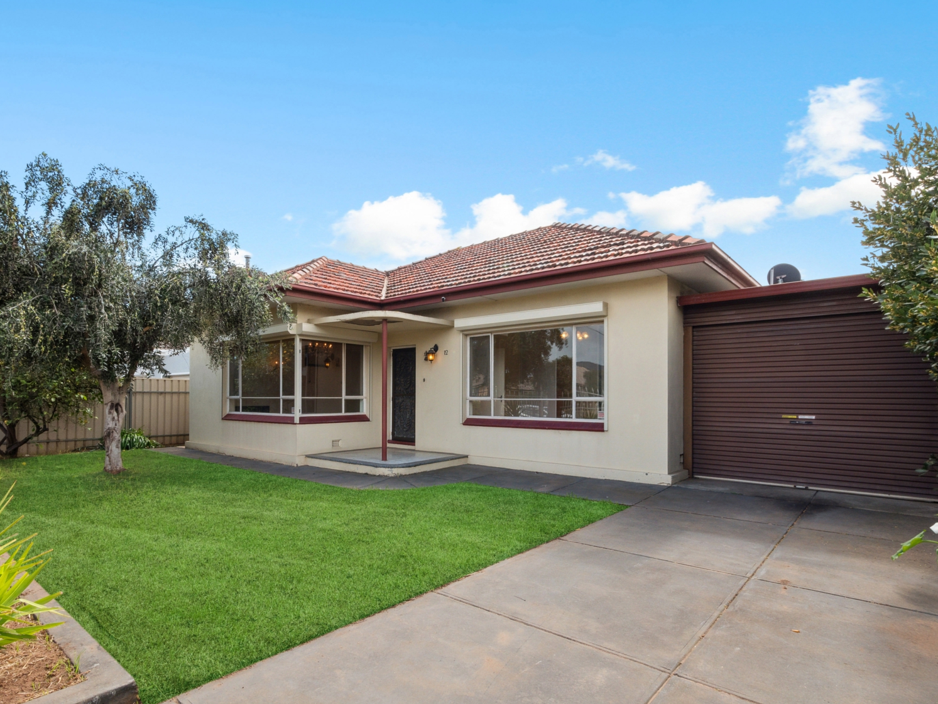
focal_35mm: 18
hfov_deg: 87.6
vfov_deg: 71.4
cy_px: 385
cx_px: 432
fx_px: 488
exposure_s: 1/320
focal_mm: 7
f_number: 8
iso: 400
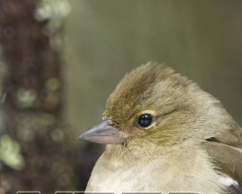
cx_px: 120
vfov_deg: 0.5
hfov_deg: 0.6
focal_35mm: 3419
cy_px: 233
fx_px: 24488
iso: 1800
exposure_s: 1/250
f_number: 8
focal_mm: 600
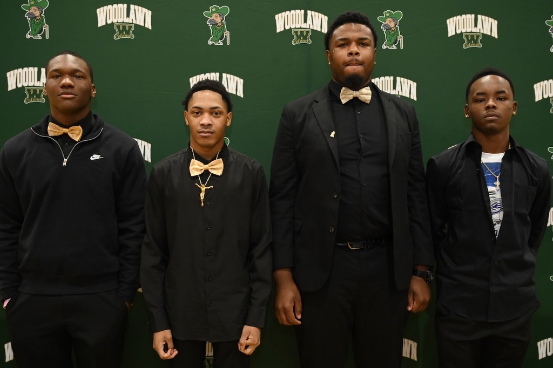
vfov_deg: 37.8
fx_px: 537
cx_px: 276
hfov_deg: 54.4
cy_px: 184
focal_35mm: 35
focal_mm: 35
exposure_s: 1/200
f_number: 5
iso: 3200
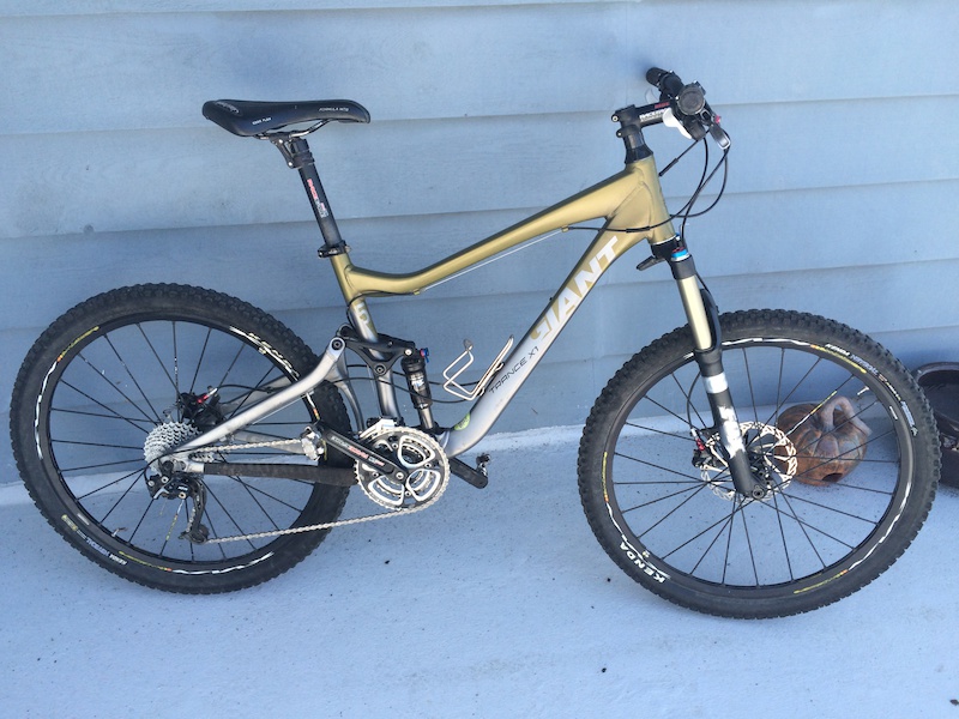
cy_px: 360
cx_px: 480
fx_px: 803
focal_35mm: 29
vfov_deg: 48.2
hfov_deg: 61.7
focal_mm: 4.15
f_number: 2.2
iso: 32
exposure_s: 1/297
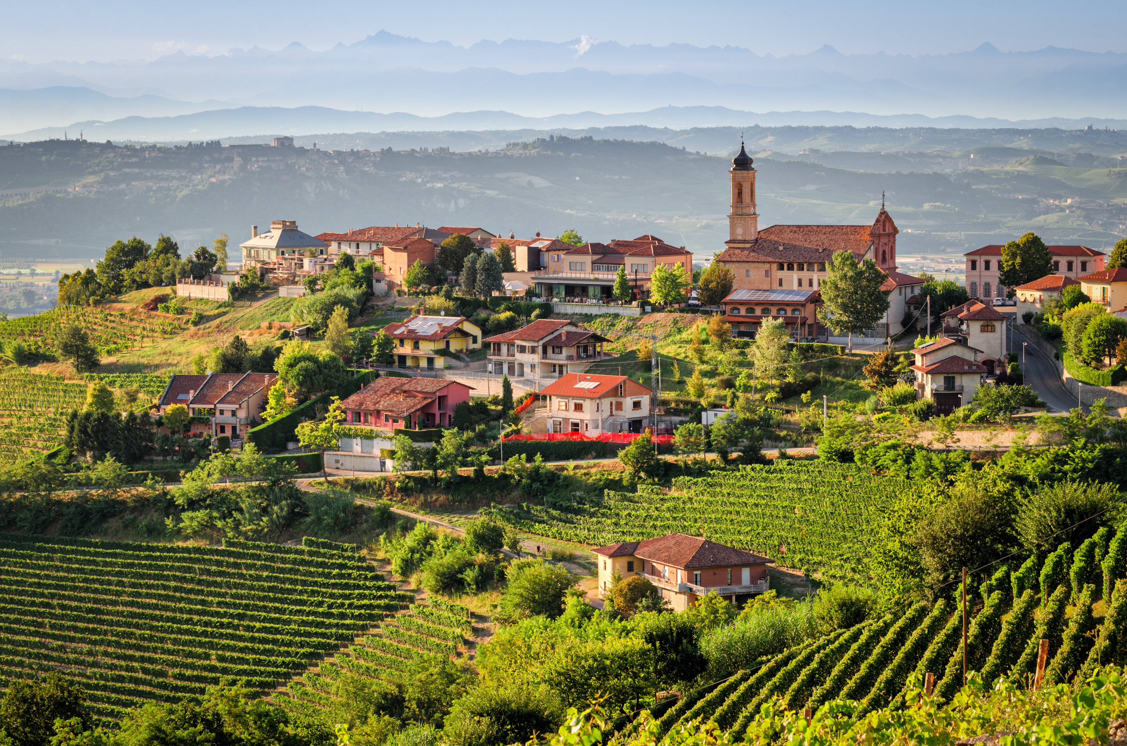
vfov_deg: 13.0
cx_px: 564
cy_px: 373
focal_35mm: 105
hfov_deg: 19.5
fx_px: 3280
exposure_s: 1/100
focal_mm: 70
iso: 100
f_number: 8
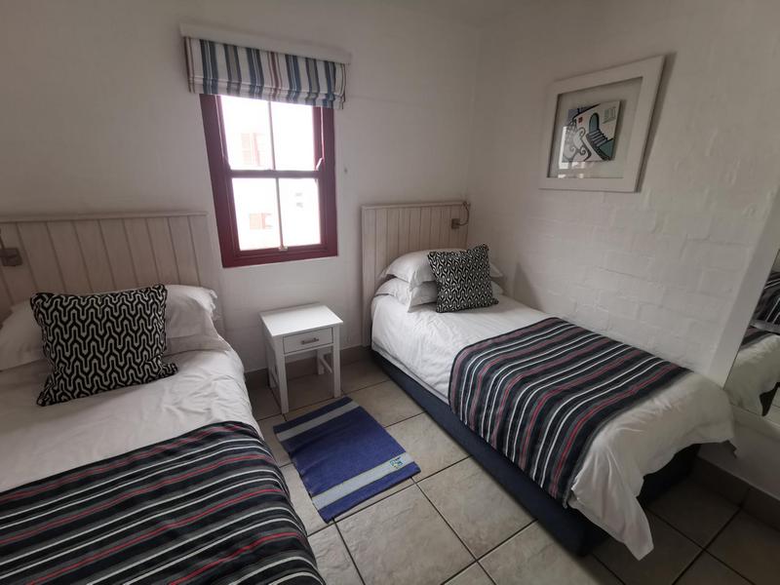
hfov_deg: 94.5
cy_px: 292
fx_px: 361
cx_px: 390
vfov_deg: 78.1
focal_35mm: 16
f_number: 2.2
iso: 80
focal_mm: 2.35
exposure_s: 1/100
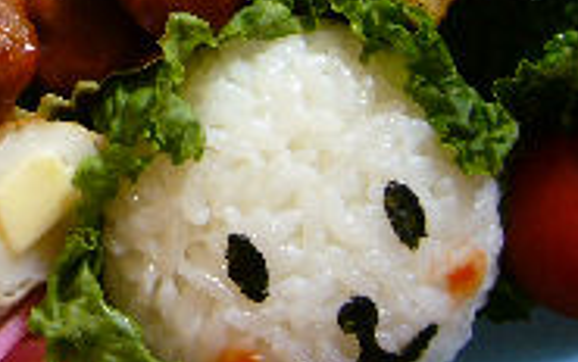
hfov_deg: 22.0
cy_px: -86
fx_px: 1451
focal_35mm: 92
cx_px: 59
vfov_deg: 13.8
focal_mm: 5.8
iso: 125
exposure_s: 1/15
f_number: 2.8
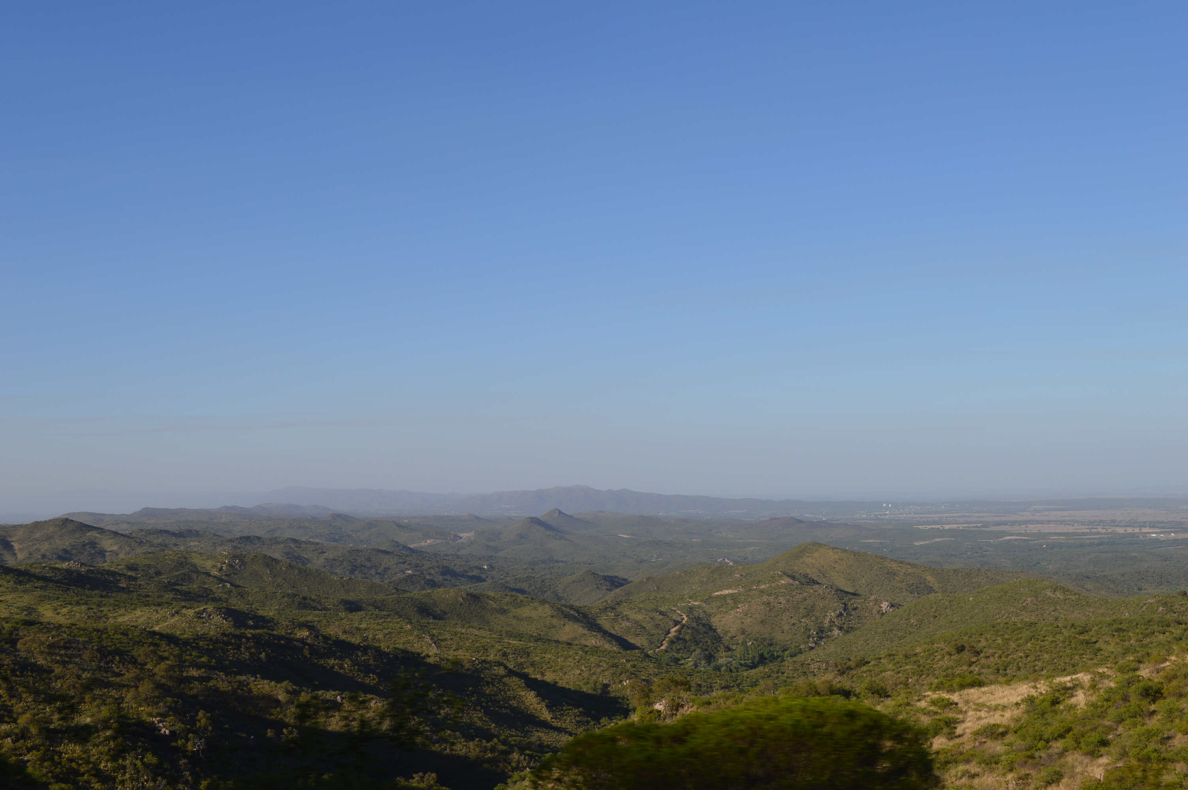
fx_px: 1484
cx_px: 594
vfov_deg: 29.8
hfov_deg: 43.6
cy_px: 395
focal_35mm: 45
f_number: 8
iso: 100
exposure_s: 1/250
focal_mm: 30
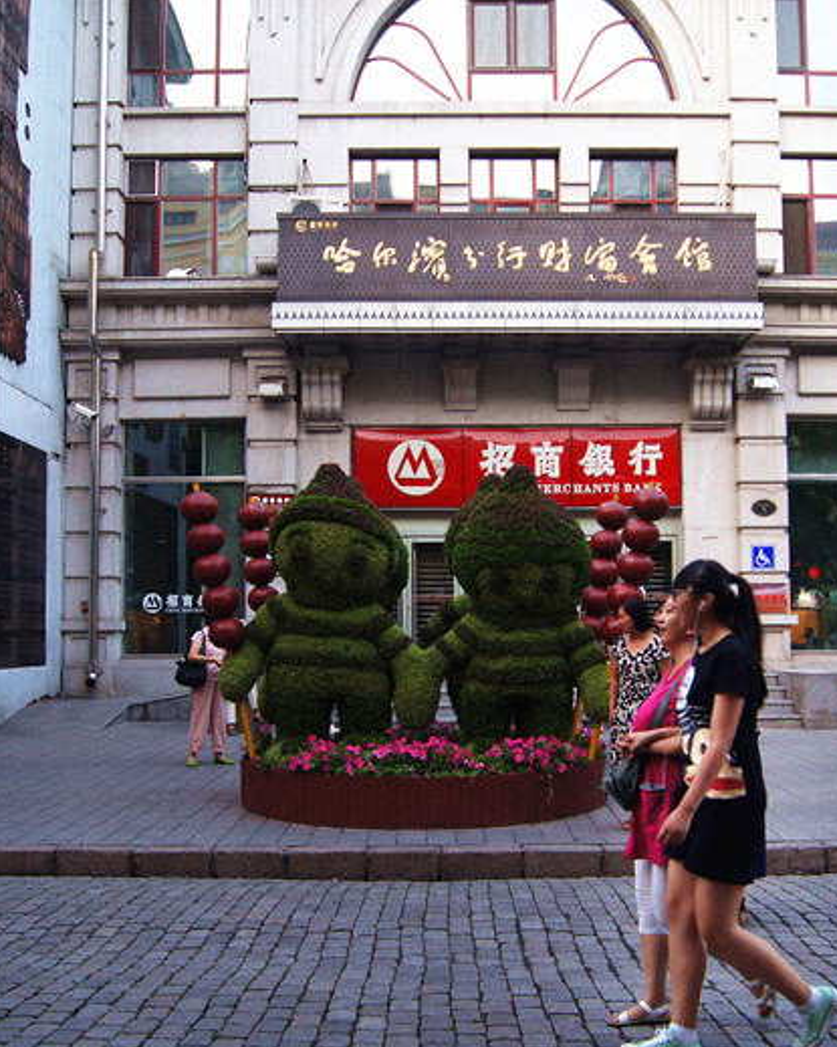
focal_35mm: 39
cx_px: 508
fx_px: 1208
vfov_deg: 46.8
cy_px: 534
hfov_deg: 38.0
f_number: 4
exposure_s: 1/160
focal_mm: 18
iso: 800
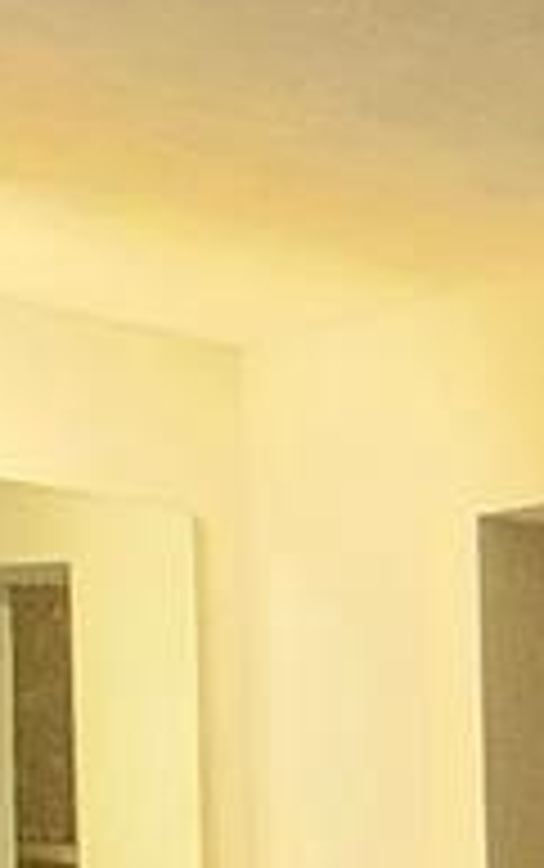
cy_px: 1920
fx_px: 3456
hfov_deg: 5.9
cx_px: 2787
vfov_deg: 12.1
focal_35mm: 146
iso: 400
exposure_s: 1/60
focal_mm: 1.74
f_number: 2.2
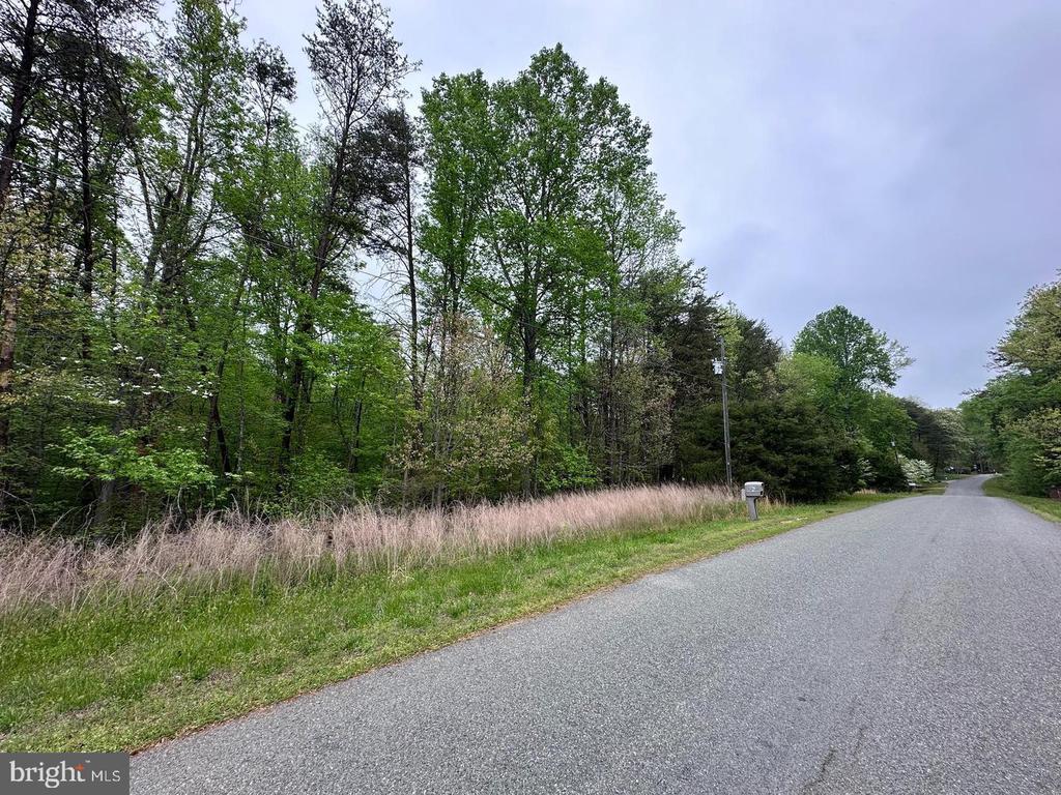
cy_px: 398
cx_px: 530
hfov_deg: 102.1
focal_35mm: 14
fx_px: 429
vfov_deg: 85.7
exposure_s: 1/164
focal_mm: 2.22
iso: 40
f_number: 2.2
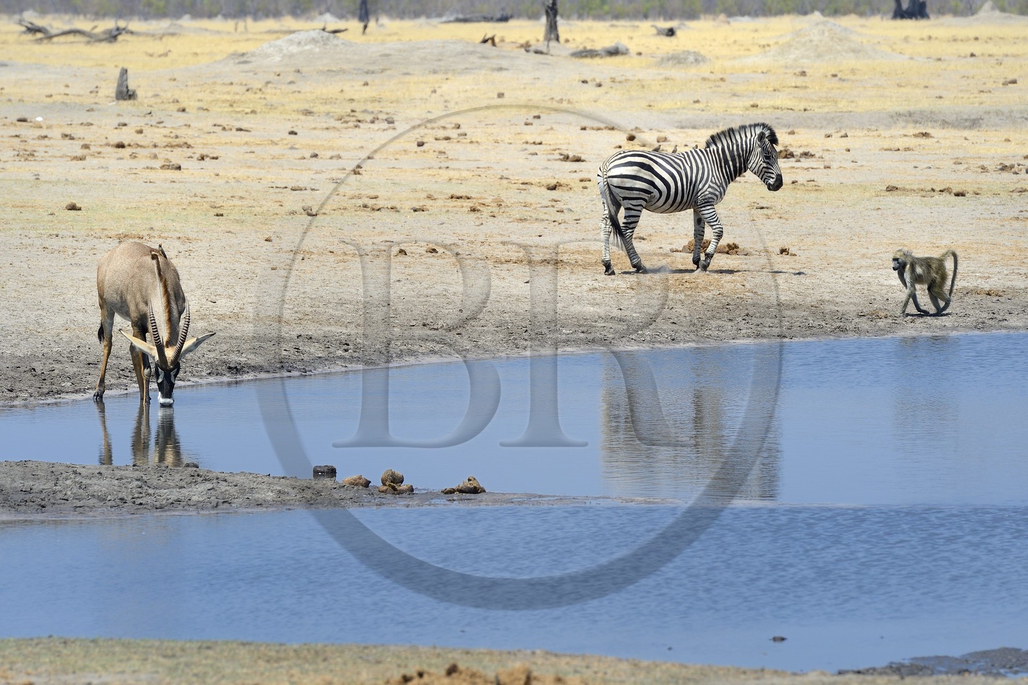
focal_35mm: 280
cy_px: 342
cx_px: 514
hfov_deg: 7.4
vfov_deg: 4.9
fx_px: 7993
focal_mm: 280
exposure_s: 1/500
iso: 200
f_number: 9
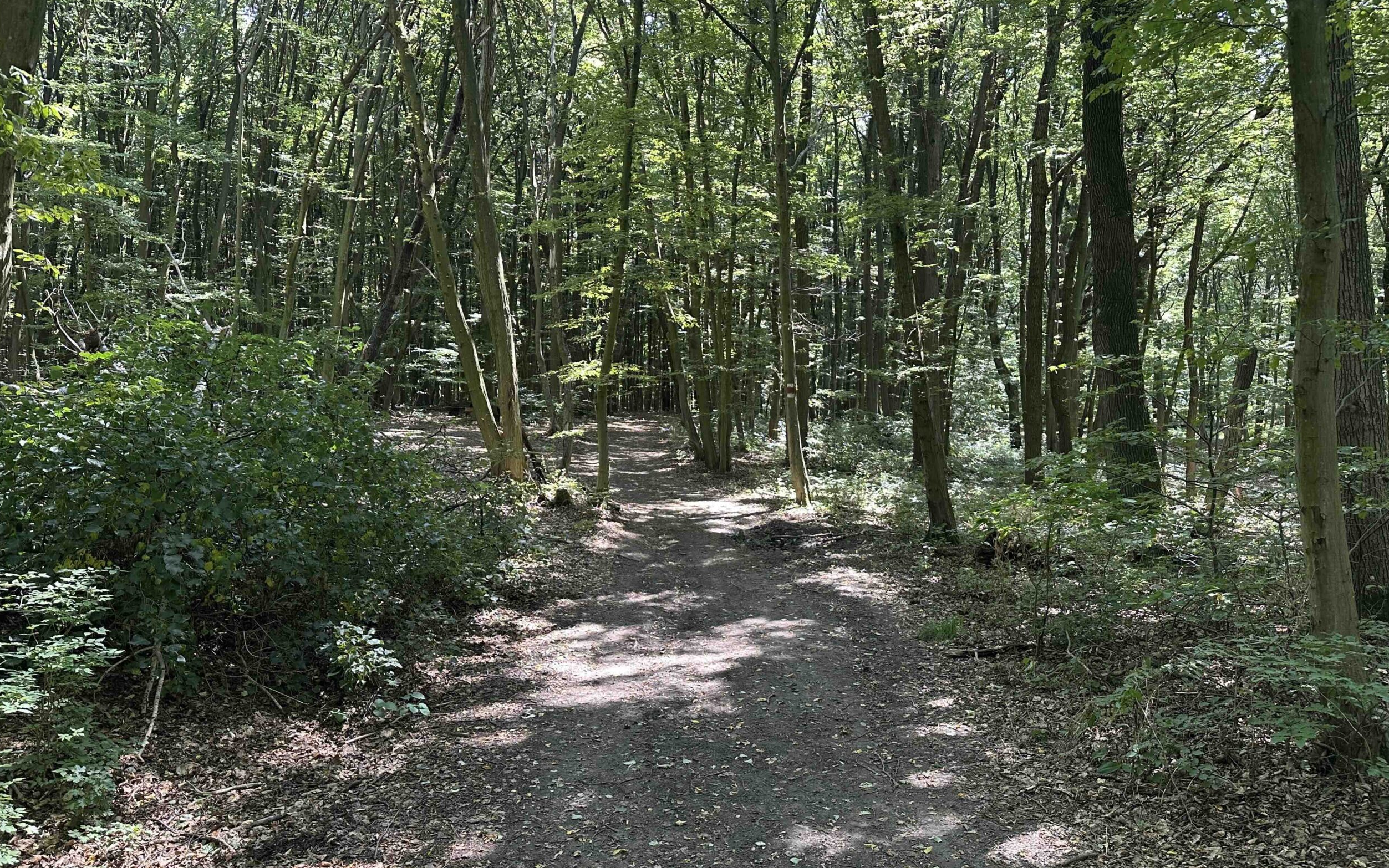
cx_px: 704
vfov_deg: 47.6
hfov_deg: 70.4
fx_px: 984
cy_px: 423
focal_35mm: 26
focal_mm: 6.86
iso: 160
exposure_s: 1/121
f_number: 1.78
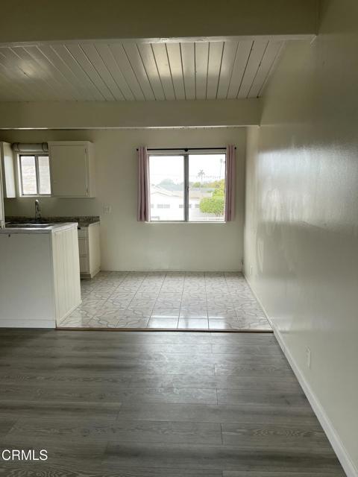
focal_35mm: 25
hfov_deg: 54.9
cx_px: 179
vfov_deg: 69.4
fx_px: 345
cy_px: 238
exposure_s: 1/117
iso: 125
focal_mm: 5.1
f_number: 1.6
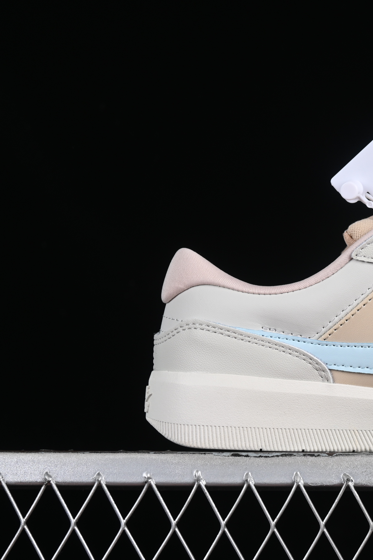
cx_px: 431
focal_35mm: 116
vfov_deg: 17.6
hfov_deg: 11.6
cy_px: 277
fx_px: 1803
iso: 160
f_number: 8
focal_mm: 50
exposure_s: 1/80
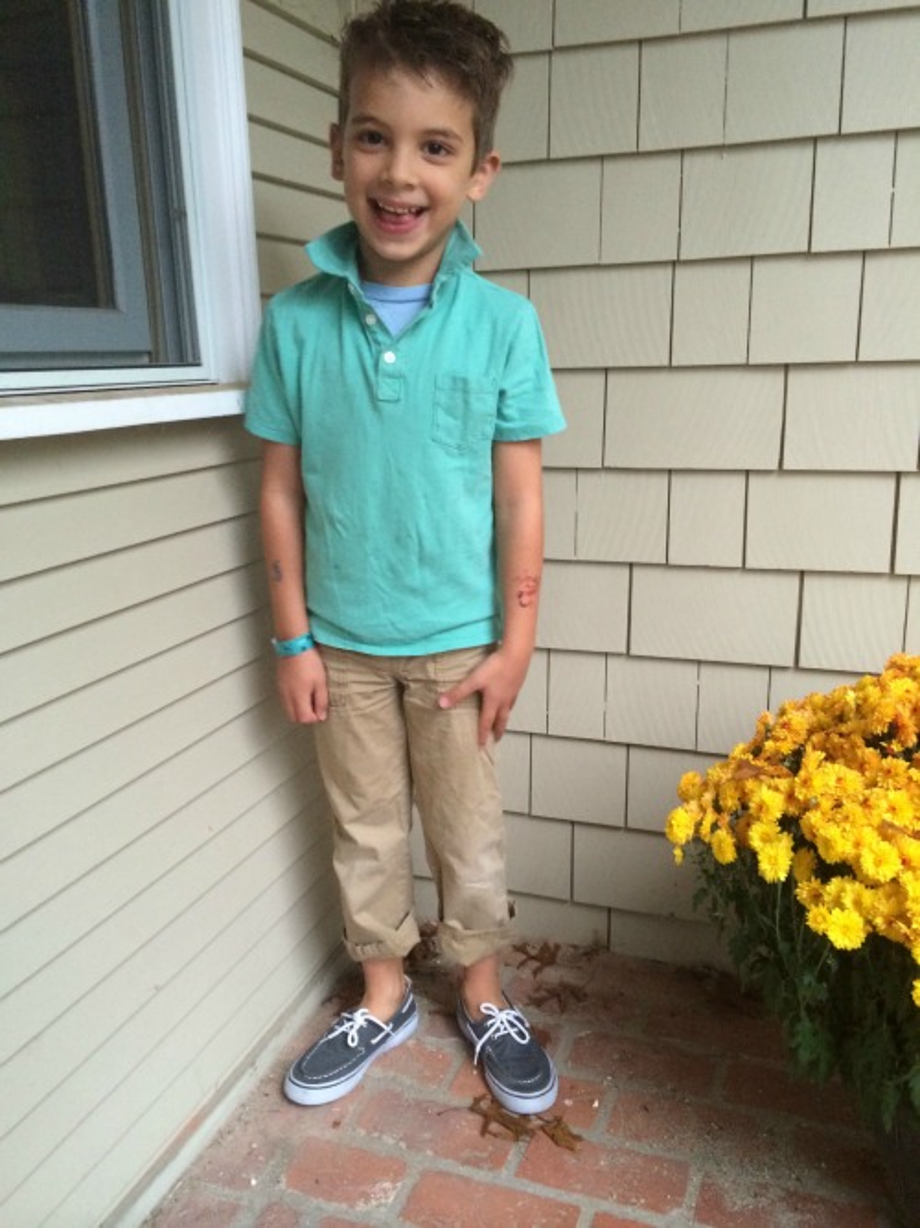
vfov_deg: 60.0
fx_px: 1063
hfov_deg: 46.8
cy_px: 614
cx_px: 460
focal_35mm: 30
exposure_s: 1/30
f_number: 2.2
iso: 250
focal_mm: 4.12
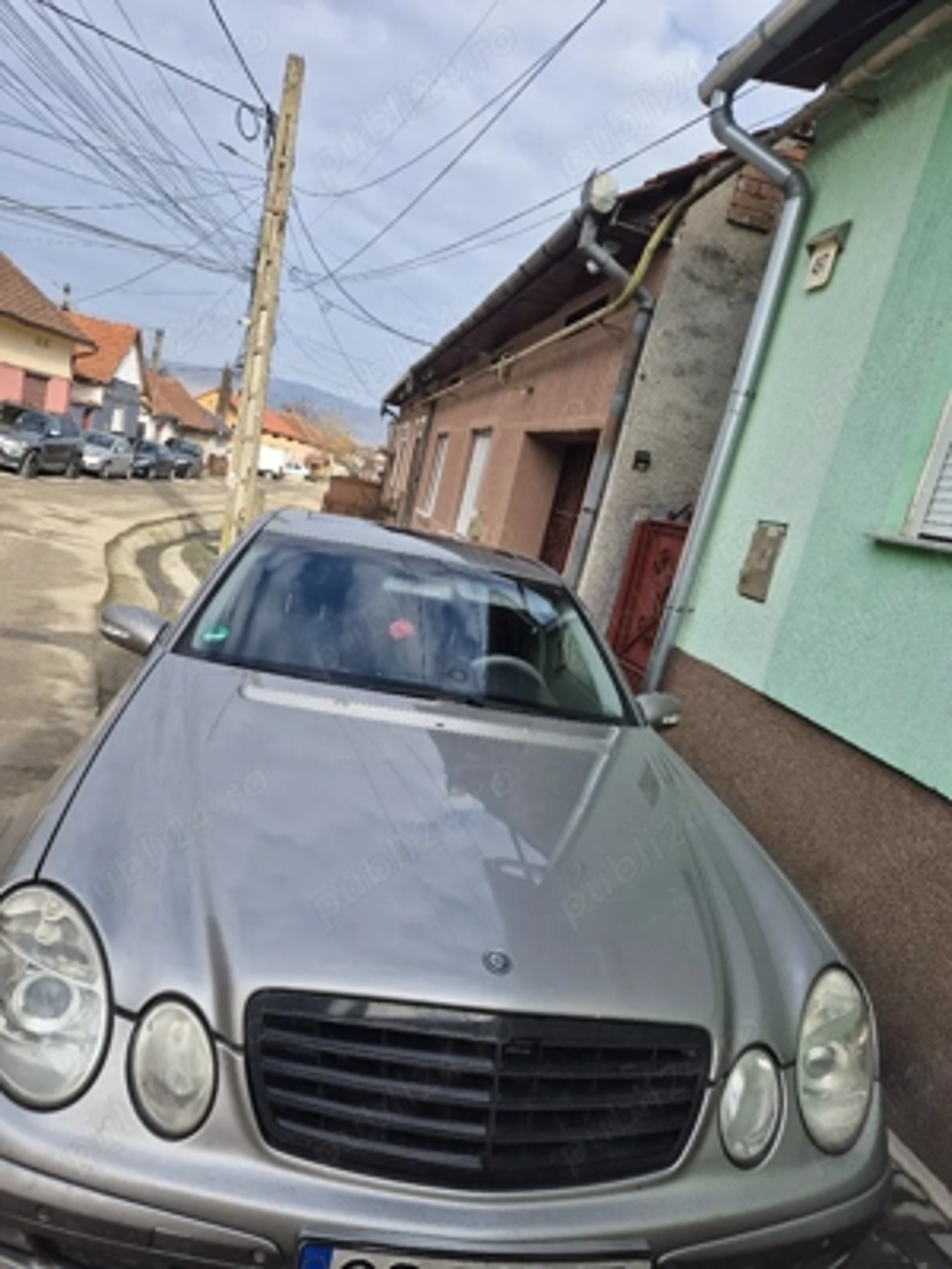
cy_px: 634
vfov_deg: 73.9
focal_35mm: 23
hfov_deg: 58.9
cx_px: 476
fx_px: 843
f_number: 1.8
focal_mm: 5.4
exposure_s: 1/1000
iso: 25
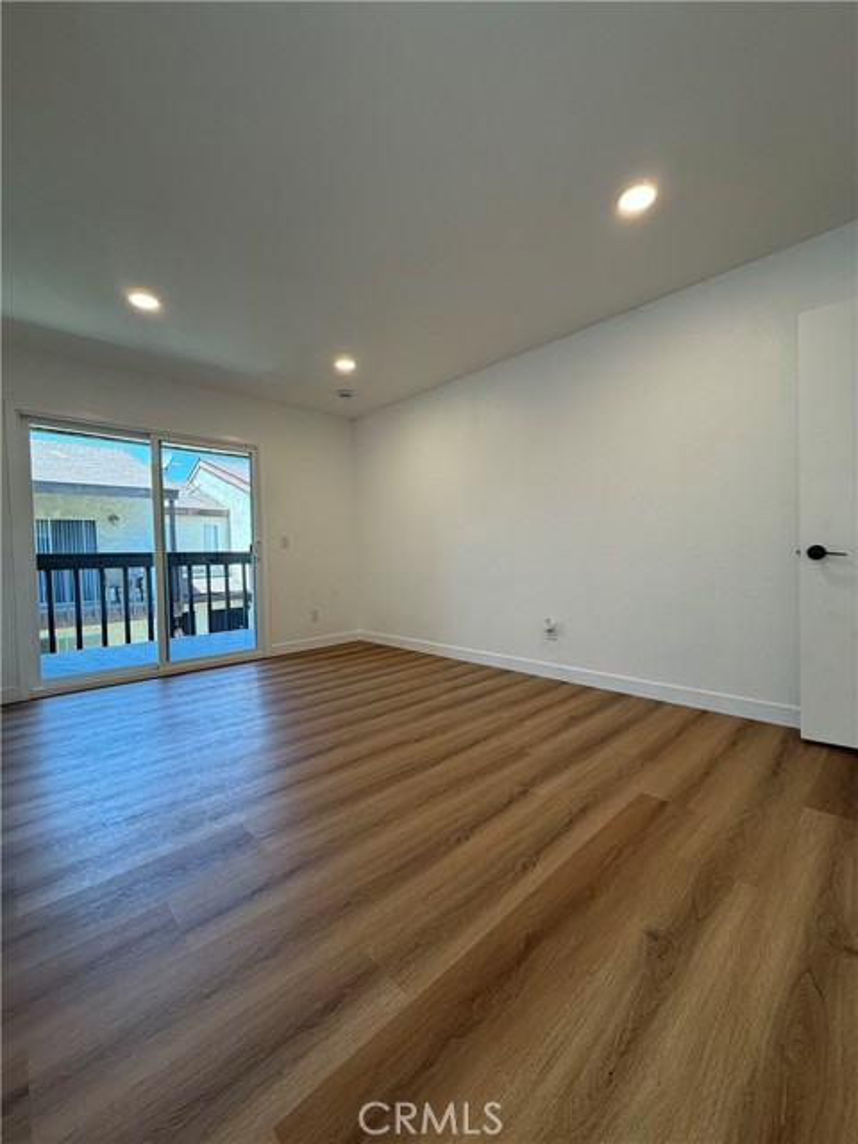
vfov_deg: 102.1
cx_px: 429
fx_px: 463
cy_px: 572
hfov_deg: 85.7
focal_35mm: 14
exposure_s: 1/120
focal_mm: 2.22
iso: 100
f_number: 2.2
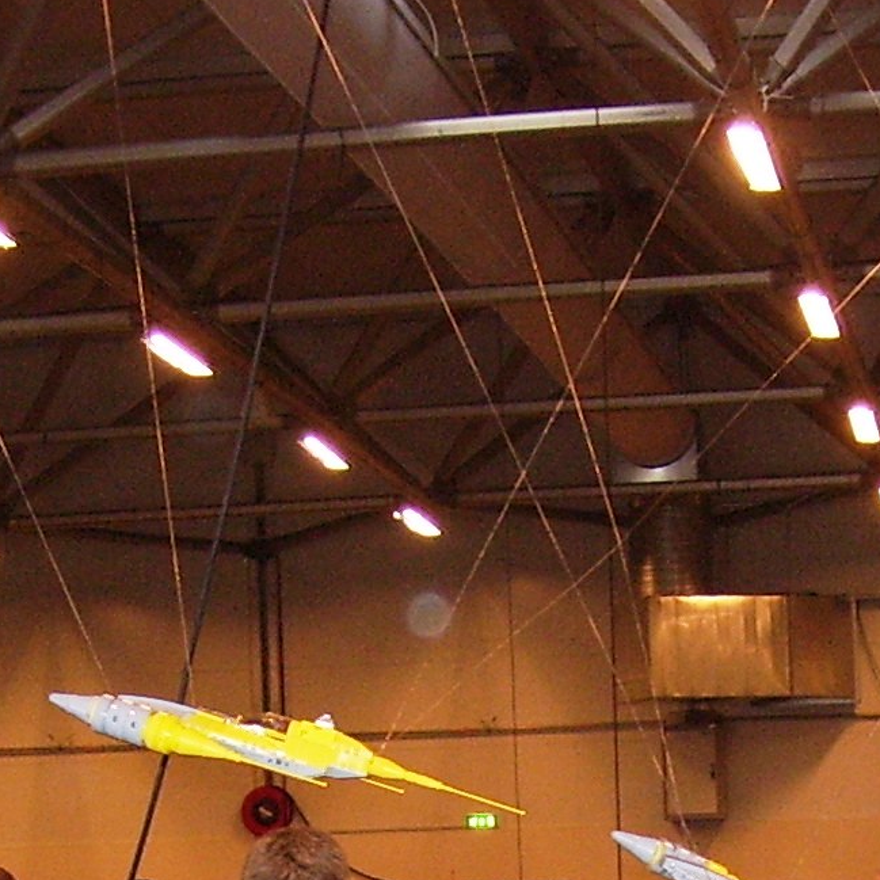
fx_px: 3250
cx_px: 537
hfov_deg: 15.4
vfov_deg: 14.7
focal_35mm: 113
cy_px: 1146
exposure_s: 1/60
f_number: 2.7
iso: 160
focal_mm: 6
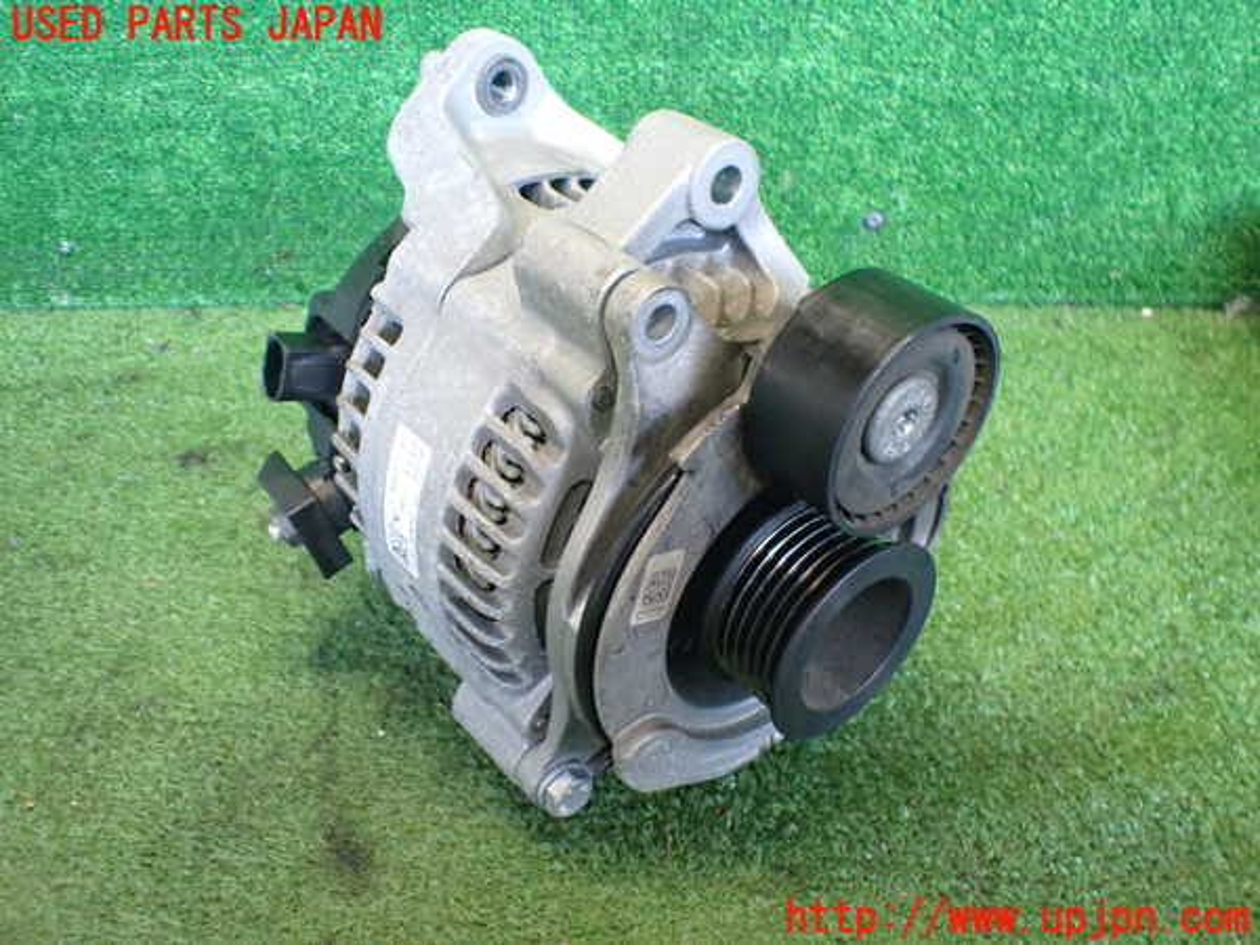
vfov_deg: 46.8
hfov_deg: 60.0
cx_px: 630
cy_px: 472
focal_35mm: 30
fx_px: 1092
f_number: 2.3
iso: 800
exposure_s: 1/100
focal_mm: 5.4
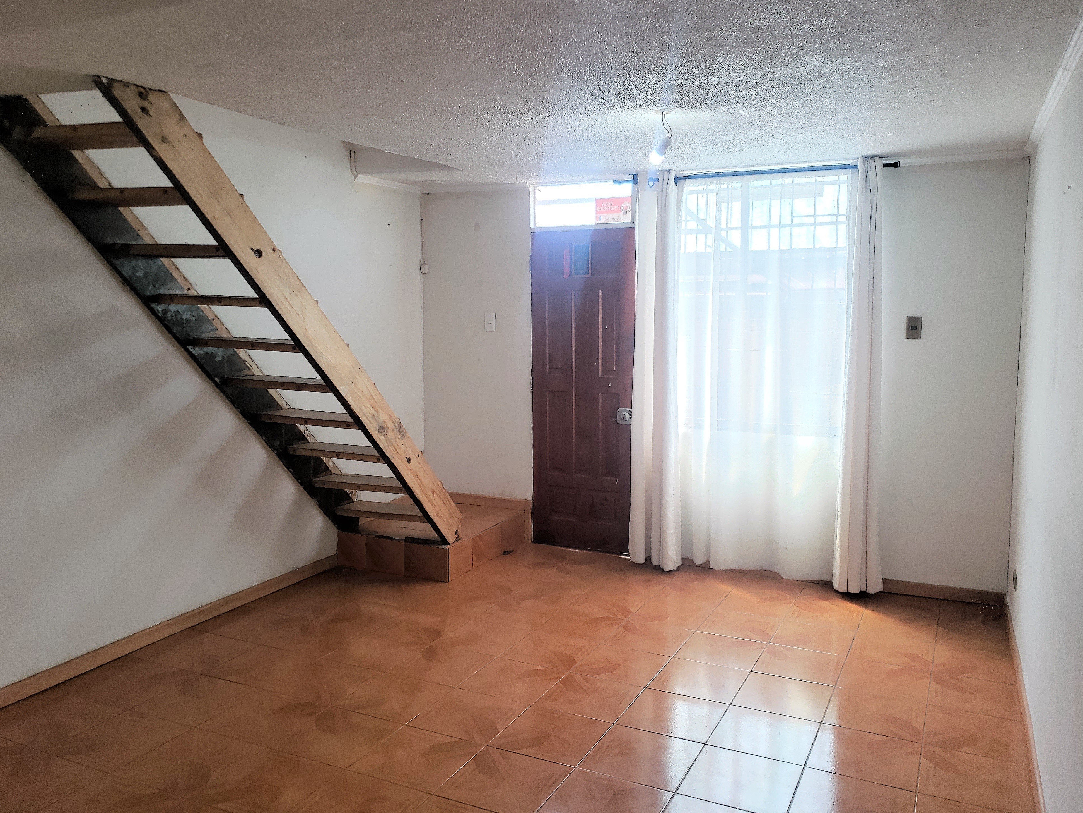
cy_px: 401
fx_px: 845
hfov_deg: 65.3
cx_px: 541
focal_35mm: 27
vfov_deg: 51.4
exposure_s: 1/100
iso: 100
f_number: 1.5
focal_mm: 4.3
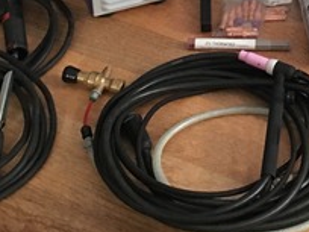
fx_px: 812
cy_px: -2
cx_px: 314
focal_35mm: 91
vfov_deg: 15.9
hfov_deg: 20.8
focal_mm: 4.15
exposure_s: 1/4
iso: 160
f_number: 2.2
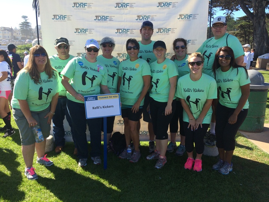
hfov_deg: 61.7
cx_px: 134
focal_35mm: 29
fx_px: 225
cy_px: 101
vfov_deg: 48.2
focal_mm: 4.15
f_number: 2.2
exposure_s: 1/789
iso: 32
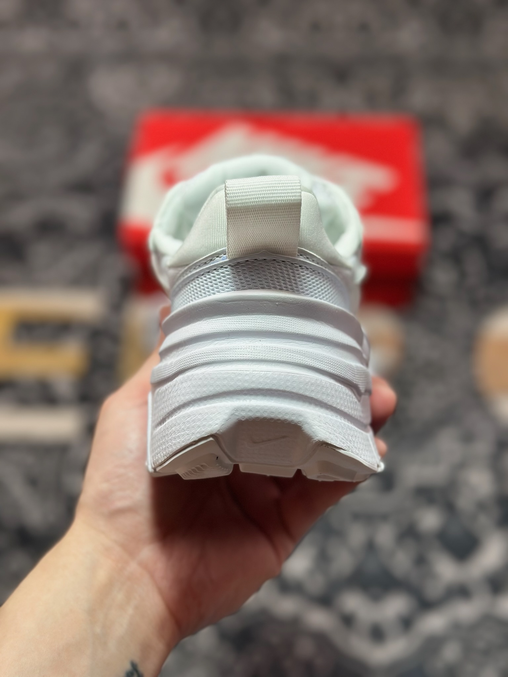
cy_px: 338
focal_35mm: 48
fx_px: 939
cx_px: 254
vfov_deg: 39.7
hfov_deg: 30.3
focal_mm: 6.86
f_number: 1.78
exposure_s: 1/580
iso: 80
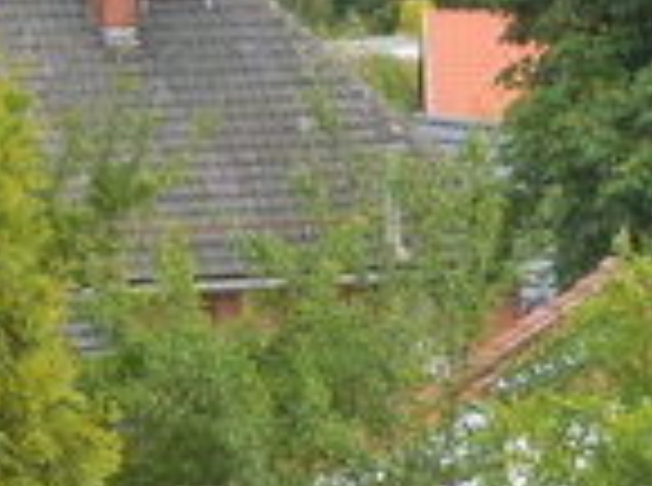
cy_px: 891
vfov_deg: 3.0
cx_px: 214
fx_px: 9188
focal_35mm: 489
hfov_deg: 4.1
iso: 125
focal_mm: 19.1
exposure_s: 1/80
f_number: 4.7
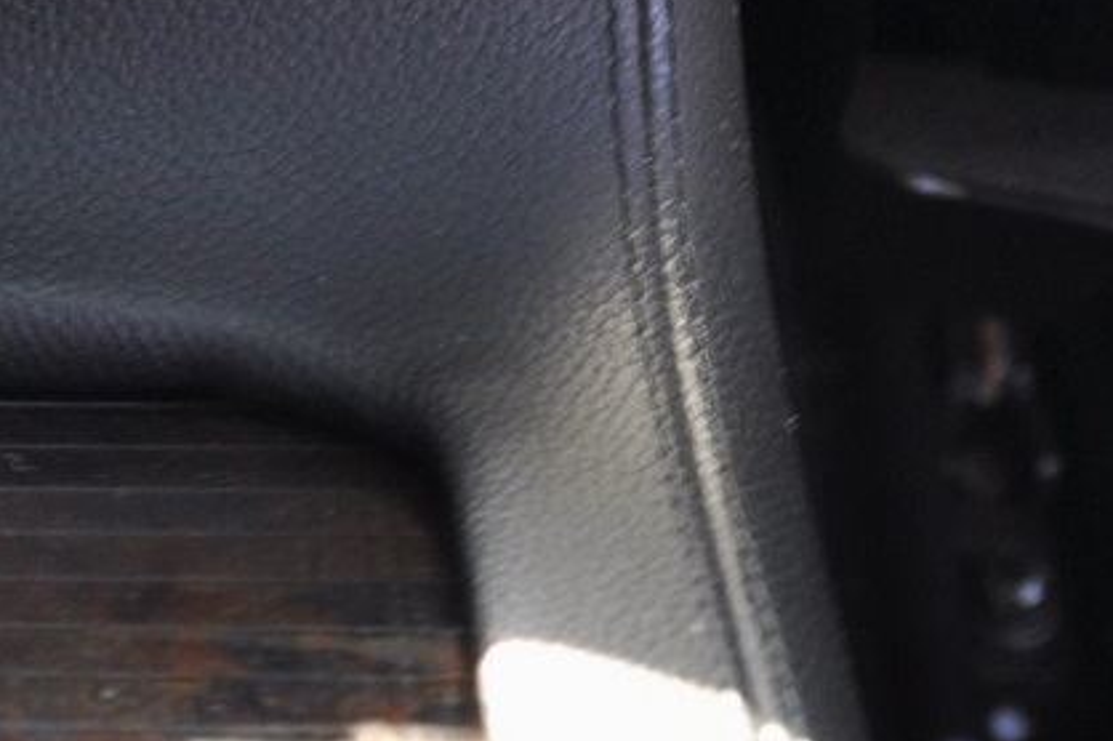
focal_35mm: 218
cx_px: -546
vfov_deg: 6.2
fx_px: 6734
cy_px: -470
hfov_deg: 9.2
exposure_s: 1/30
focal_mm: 32
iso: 250
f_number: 5.6
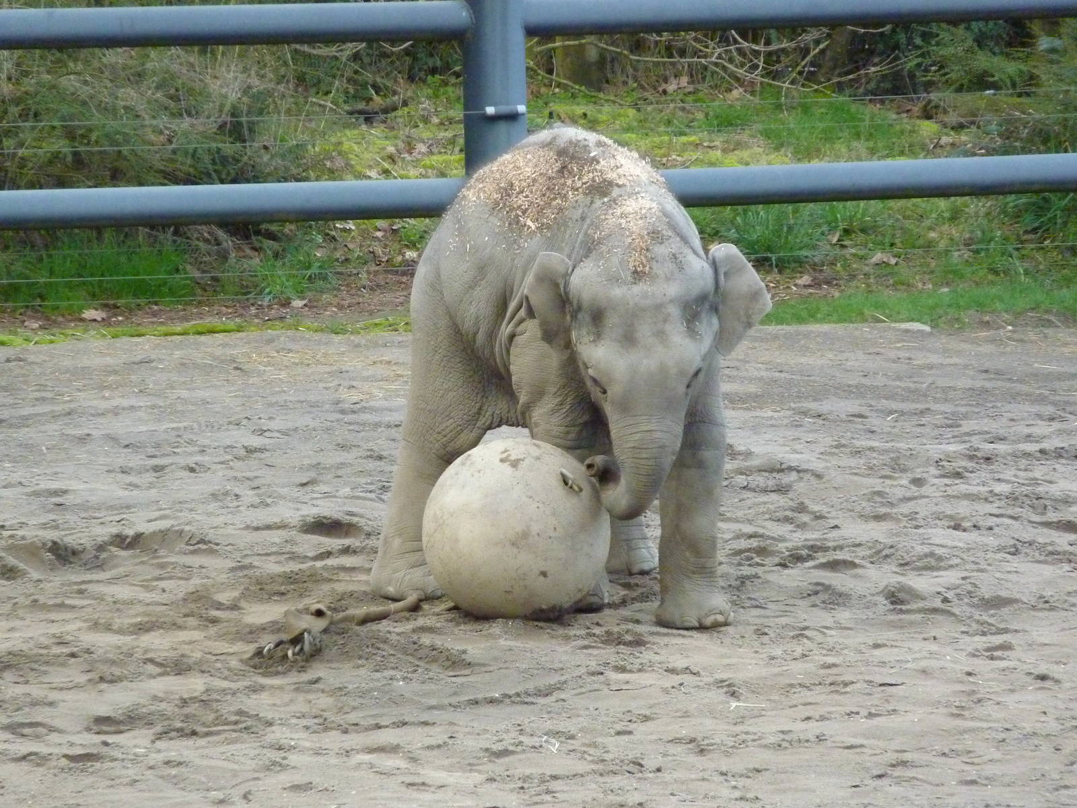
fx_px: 9334
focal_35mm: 300
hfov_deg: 6.6
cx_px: 538
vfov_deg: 5.0
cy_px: 404
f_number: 4.9
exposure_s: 1/500
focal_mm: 49.2
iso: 800
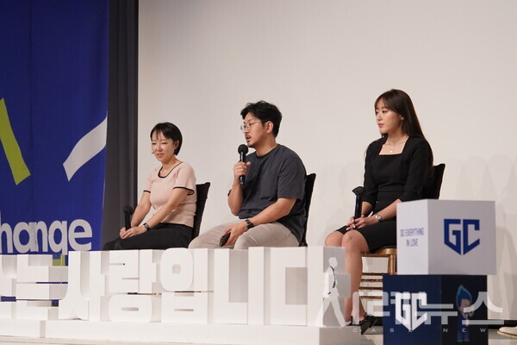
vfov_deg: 13.0
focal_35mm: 105
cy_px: 172
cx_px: 258
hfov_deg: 19.5
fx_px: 1508
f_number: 2.8
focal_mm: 70
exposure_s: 1/640
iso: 4000
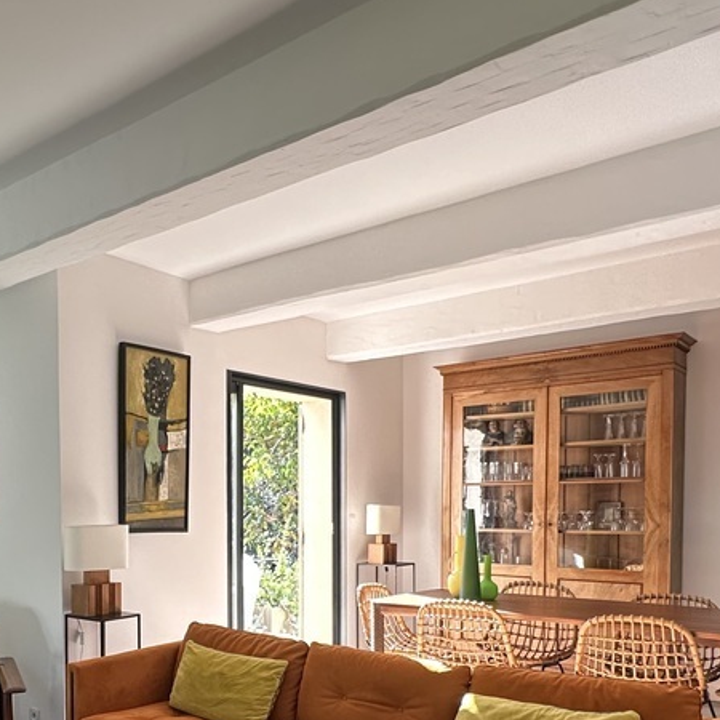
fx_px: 777
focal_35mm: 33
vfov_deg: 48.0
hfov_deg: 47.0
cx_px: 142
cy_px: 531
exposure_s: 1/99
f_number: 2.2
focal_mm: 2.22
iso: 200
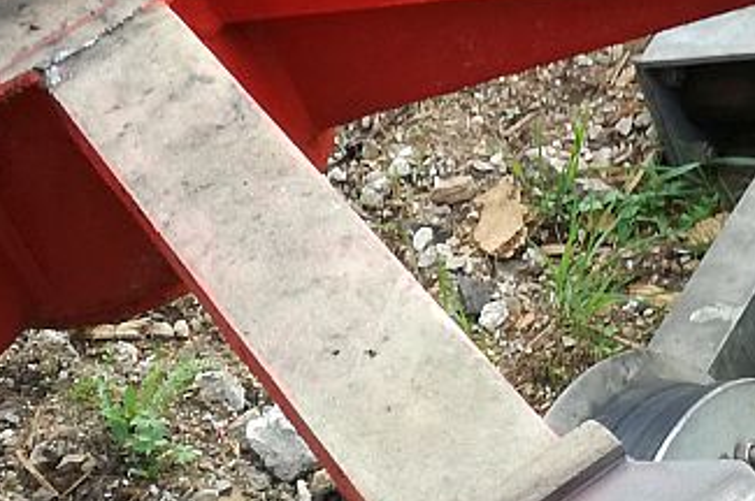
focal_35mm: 123
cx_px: 551
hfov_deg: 16.6
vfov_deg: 11.1
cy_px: 183
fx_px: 2577
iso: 50
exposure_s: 1/100
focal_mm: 3.79
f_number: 2
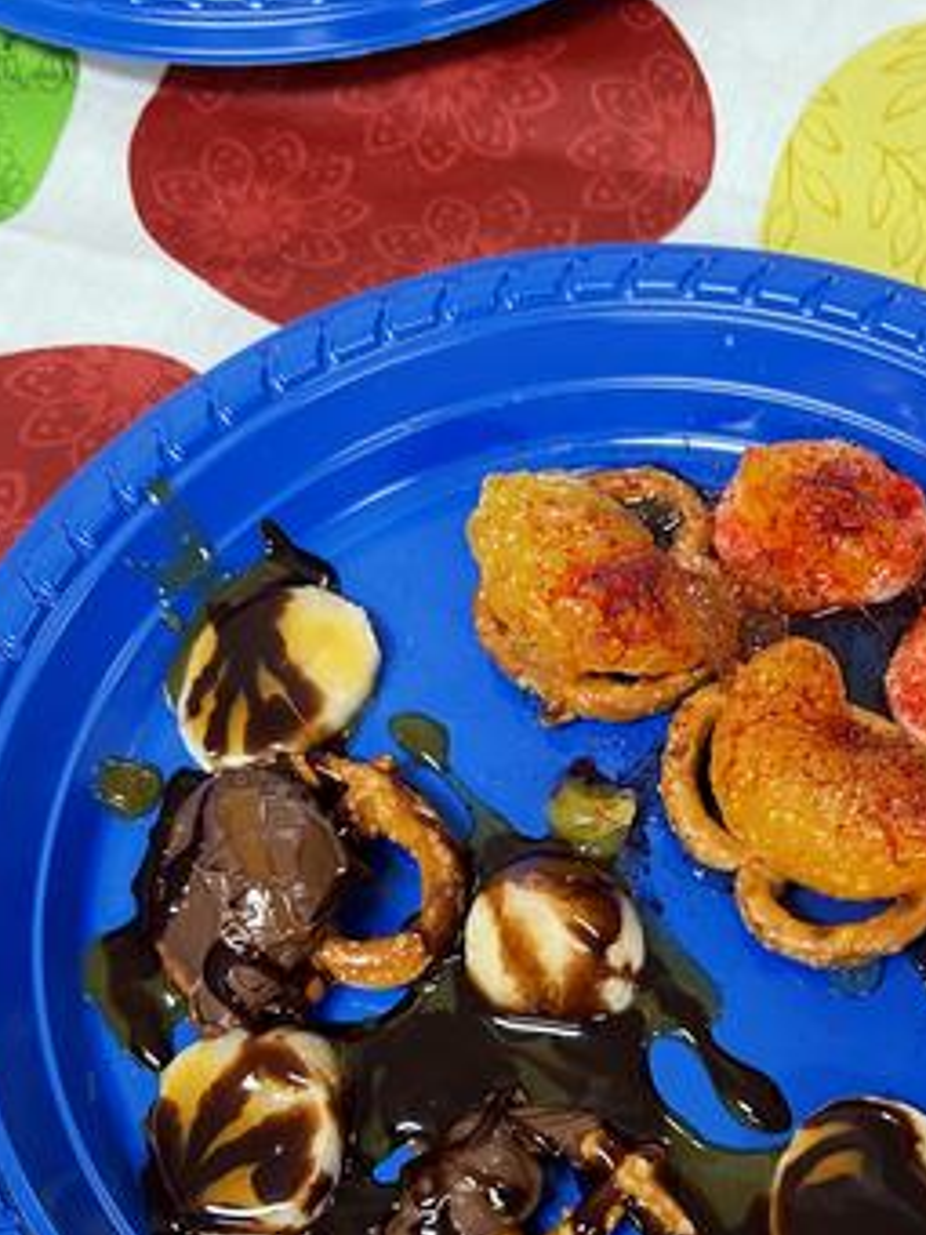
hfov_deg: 29.1
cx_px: 712
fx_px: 1748
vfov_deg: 38.4
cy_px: 839
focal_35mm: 49
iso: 100
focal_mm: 5.1
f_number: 1.6
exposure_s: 1/60
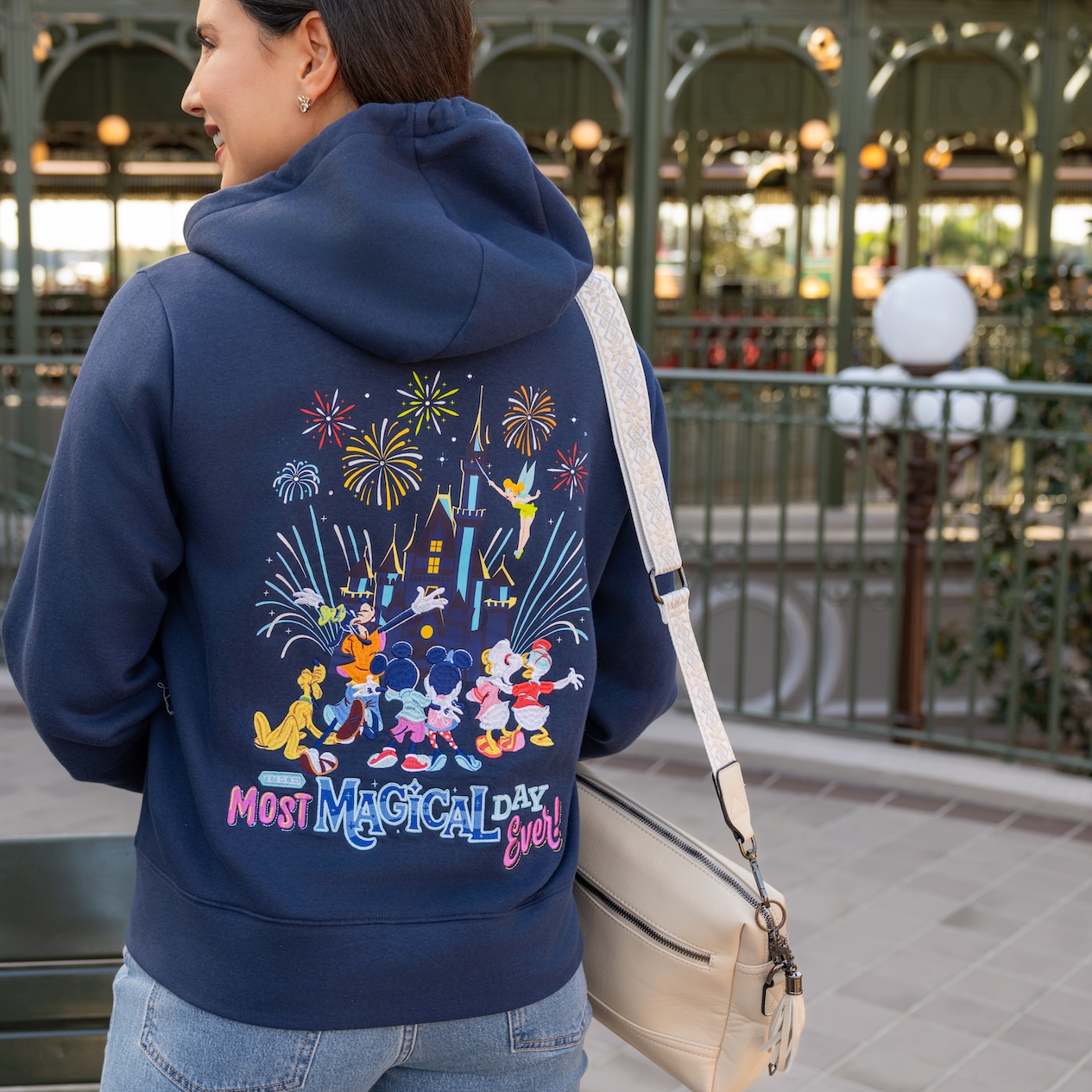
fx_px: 1749
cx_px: 354
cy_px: 540
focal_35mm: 49
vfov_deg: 34.7
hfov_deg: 34.3
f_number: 4
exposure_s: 1/200
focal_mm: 38
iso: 160
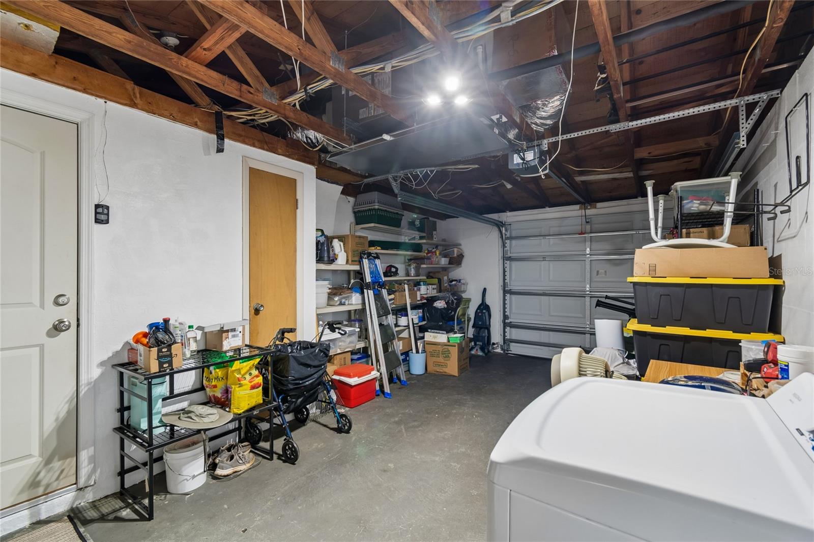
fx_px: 339
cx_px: 407
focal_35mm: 15
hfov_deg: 100.4
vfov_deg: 77.3
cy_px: 271
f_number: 7.1
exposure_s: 1/3.33
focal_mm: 10
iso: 100
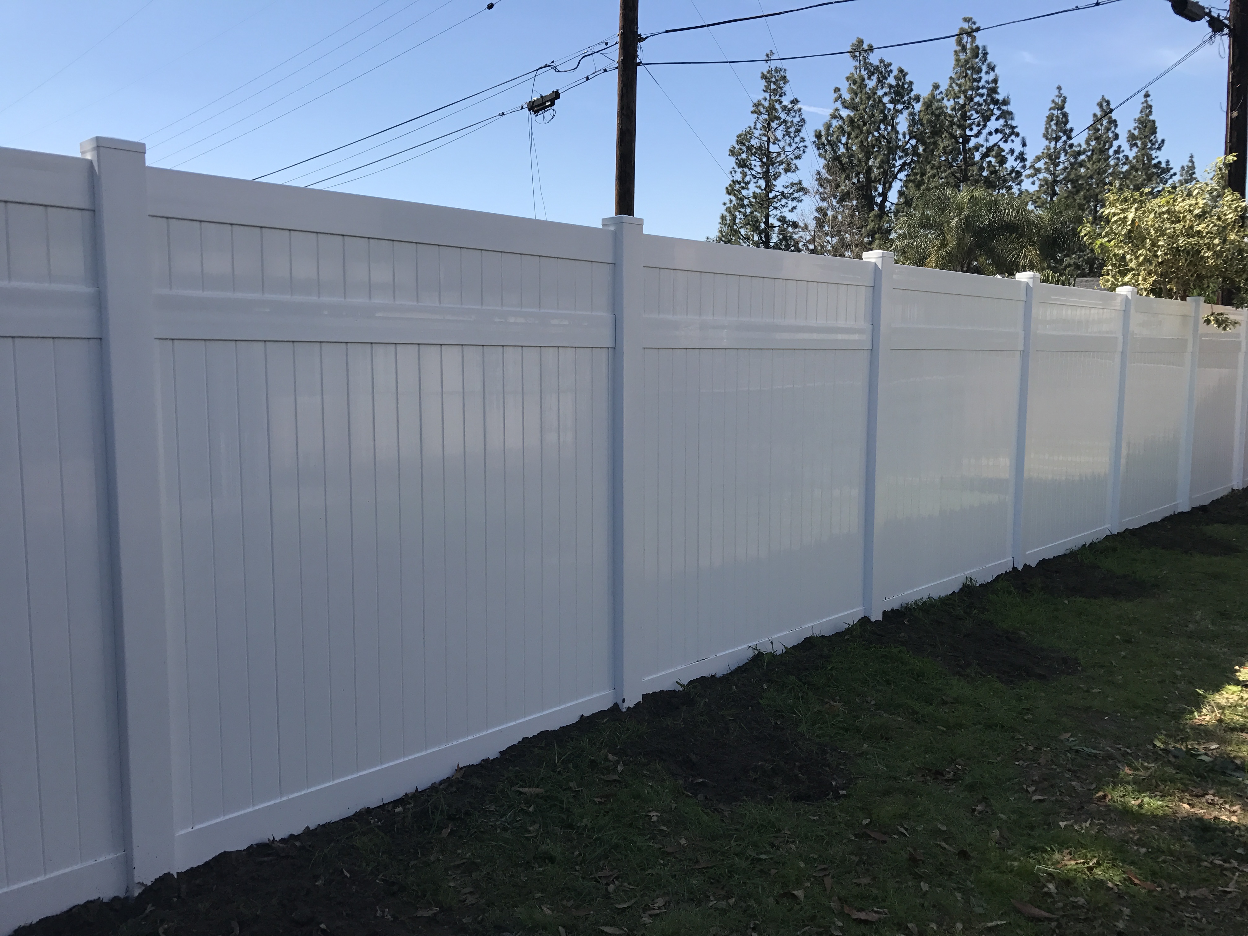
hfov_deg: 63.4
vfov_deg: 49.7
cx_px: 624
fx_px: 1009
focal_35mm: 28
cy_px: 468
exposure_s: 1/1842
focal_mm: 3.99
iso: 20
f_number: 1.8
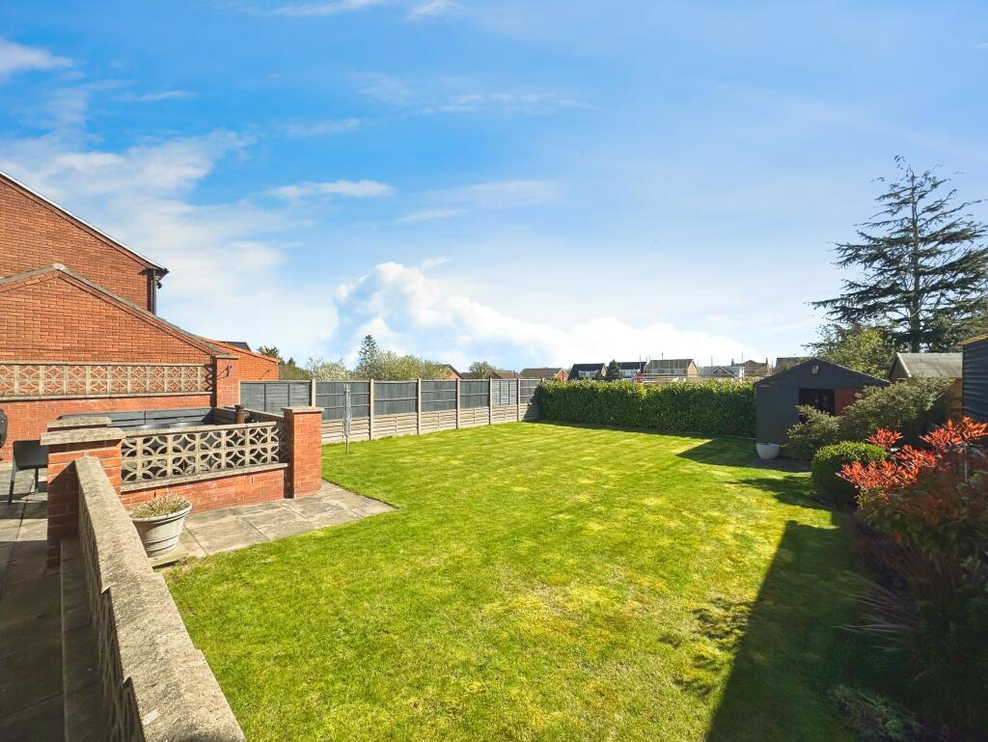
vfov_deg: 85.7
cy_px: 371
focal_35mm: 14
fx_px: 400
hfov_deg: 102.0
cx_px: 494
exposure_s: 1/2174
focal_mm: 2.22
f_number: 2.2
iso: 50
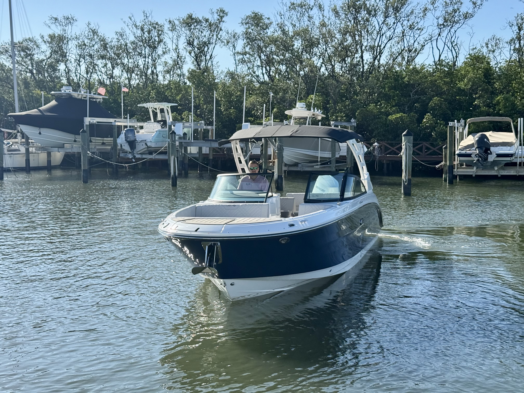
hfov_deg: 39.7
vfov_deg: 30.3
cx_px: 262
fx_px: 727
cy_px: 196
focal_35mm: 48
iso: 64
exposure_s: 1/3226
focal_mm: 6.76
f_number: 1.78
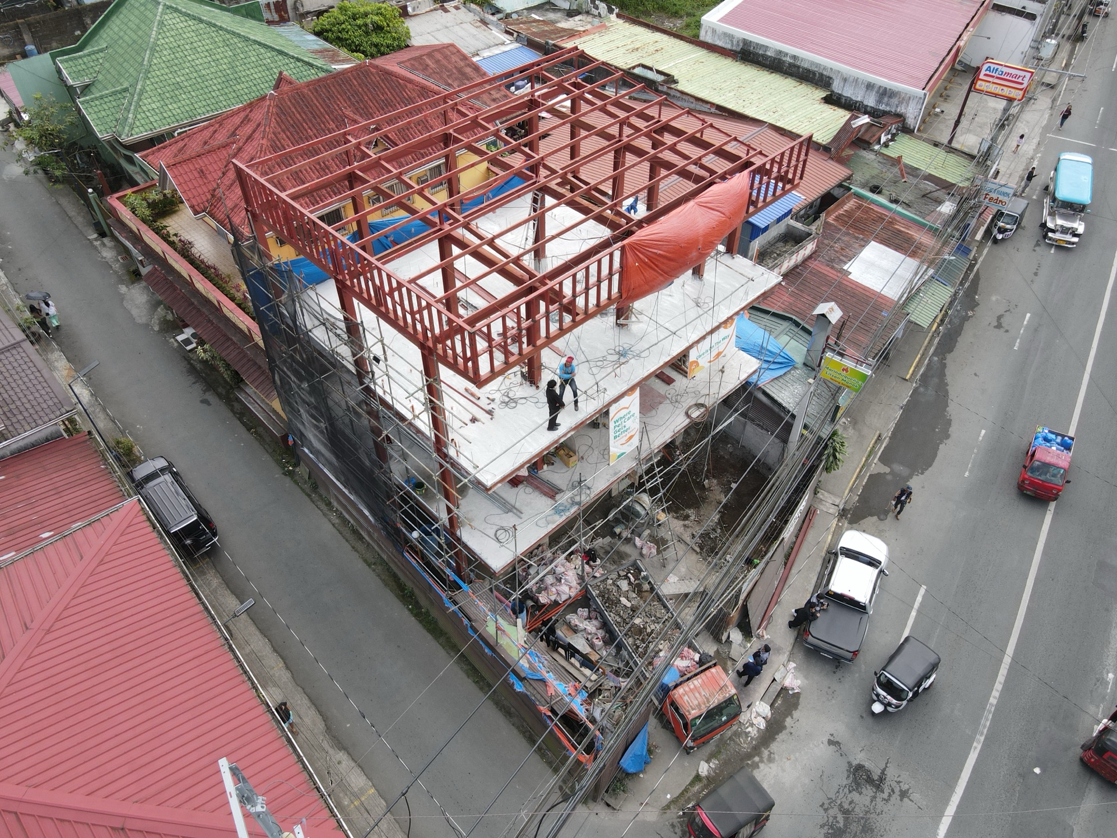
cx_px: 558
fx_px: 774
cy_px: 419
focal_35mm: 24
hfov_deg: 71.6
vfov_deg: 56.8
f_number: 2.8
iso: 110
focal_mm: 4.5
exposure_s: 1/200
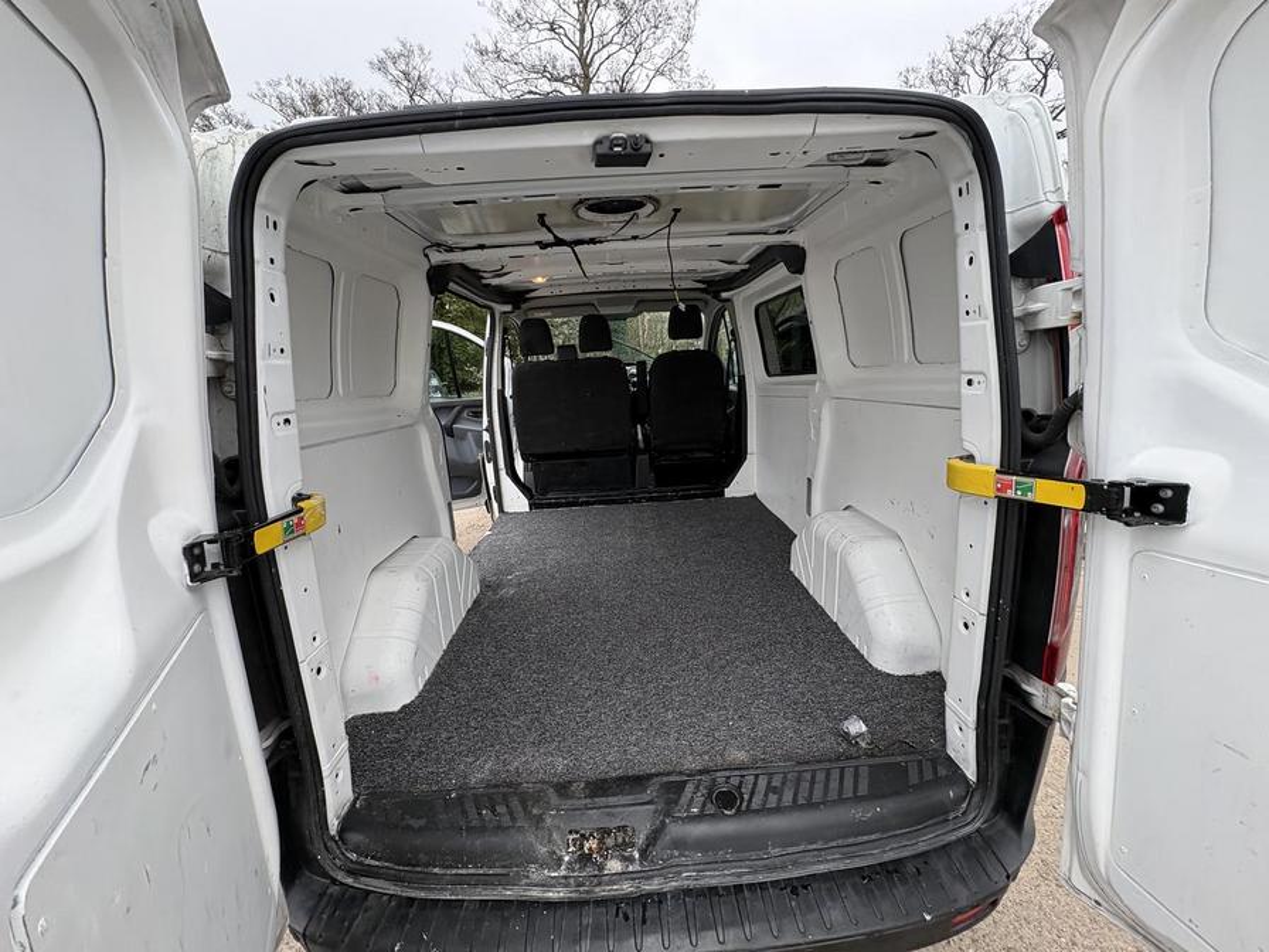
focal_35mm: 14
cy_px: 476
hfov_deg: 102.1
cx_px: 634
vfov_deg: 85.7
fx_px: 513
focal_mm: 2.22
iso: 64
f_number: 2.2
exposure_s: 1/220
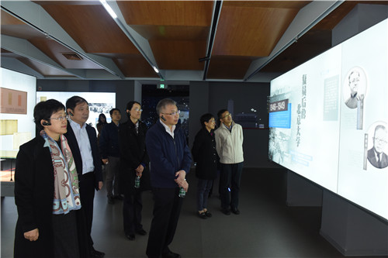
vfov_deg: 53.1
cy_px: 129
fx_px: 259
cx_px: 194
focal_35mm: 24
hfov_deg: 73.8
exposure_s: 1/60
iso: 1600
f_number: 5.6
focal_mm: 24
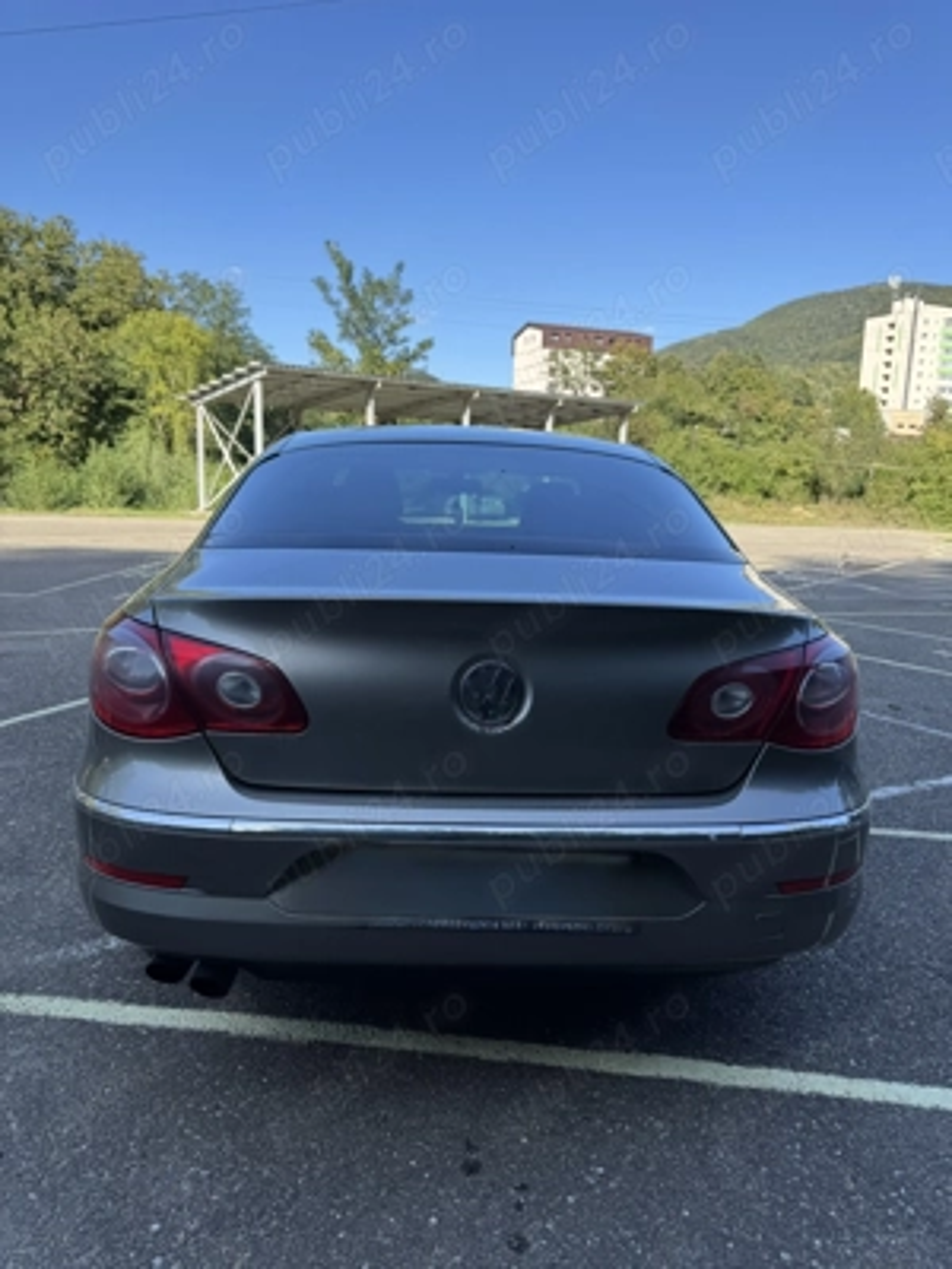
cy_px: 634
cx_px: 476
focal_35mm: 24
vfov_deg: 71.6
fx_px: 880
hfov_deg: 56.8
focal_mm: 6.76
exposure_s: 1/1597
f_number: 1.78
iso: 80
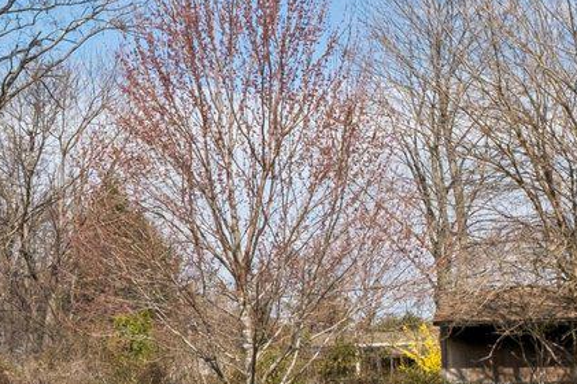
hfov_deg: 26.6
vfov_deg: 18.5
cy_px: 287
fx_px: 1169
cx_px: 36
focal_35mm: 73
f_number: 8
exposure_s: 1/750
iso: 250
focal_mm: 10
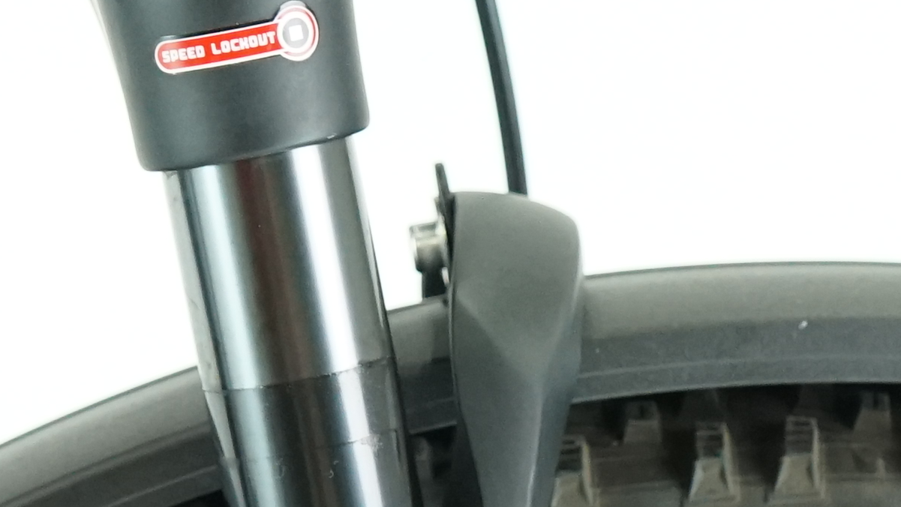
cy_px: 191
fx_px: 3751
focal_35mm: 157
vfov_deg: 7.7
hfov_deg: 13.6
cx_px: 215
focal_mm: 30
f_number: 4
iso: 2000
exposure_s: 1/200
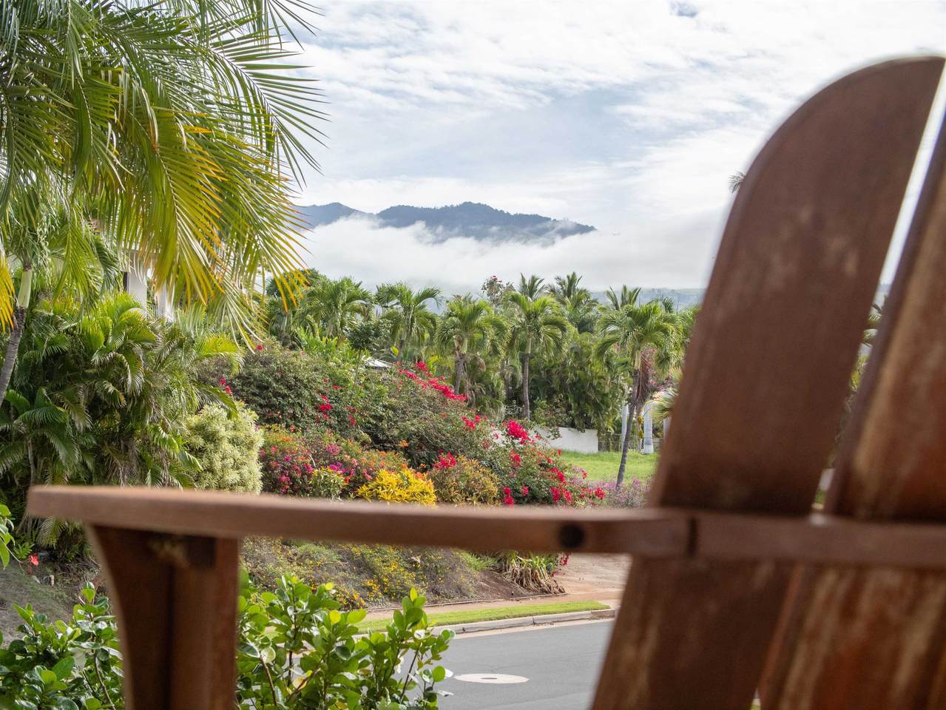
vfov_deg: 22.9
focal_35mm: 64
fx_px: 1750
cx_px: 473
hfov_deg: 30.3
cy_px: 355
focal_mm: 32
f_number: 5.6
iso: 500
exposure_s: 1/640
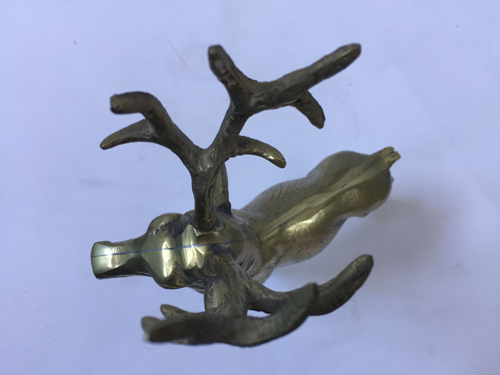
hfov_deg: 61.7
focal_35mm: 29
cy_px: 188
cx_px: 250
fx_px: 419
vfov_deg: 48.2
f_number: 2.2
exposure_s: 1/33
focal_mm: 4.15
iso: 160
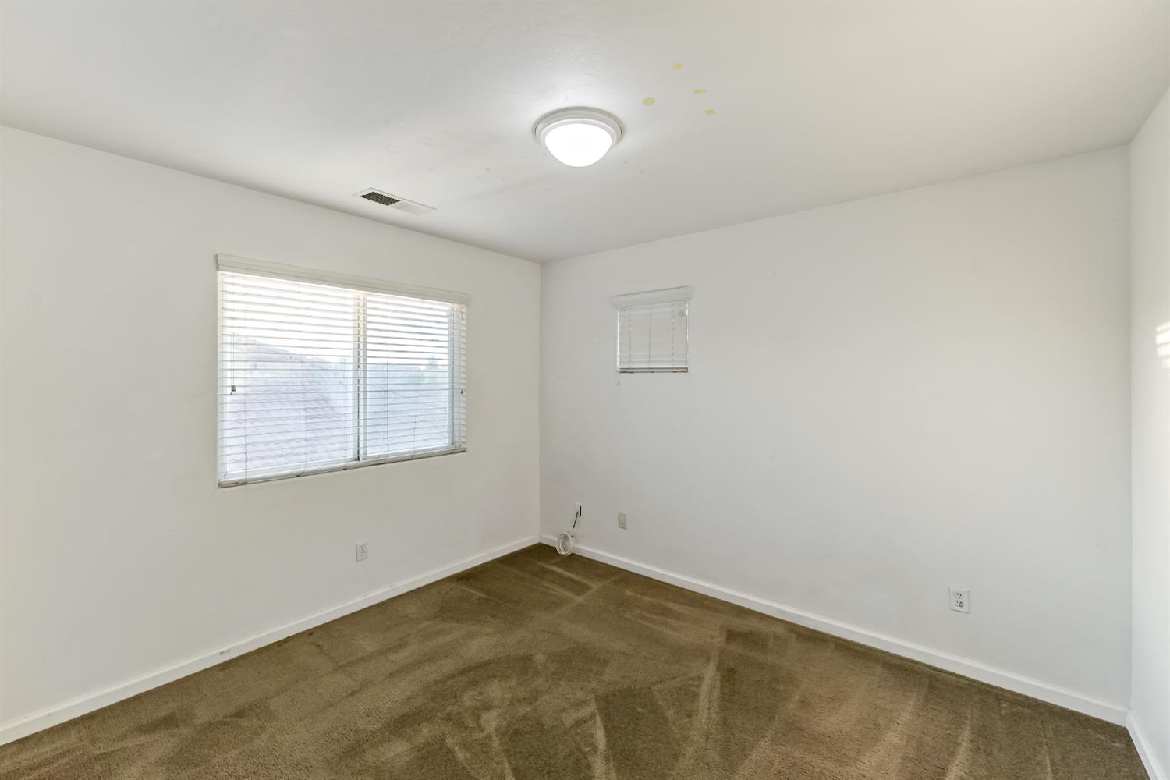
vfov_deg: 81.2
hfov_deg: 104.3
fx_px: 455
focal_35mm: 14
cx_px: 585
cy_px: 390
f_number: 4
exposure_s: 1/160
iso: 400
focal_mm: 14
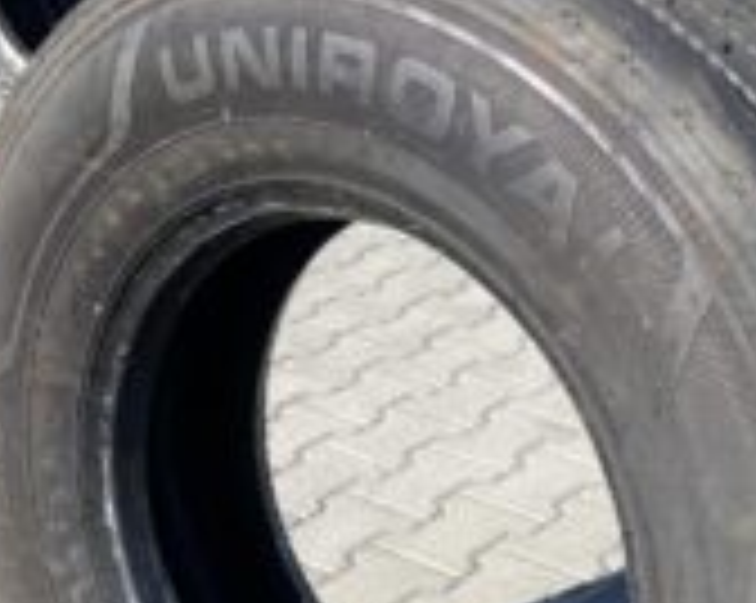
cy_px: 502
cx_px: 396
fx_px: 1453
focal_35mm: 65
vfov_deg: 23.0
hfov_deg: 29.2
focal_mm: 4.25
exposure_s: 1/1300
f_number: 1.8
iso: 32
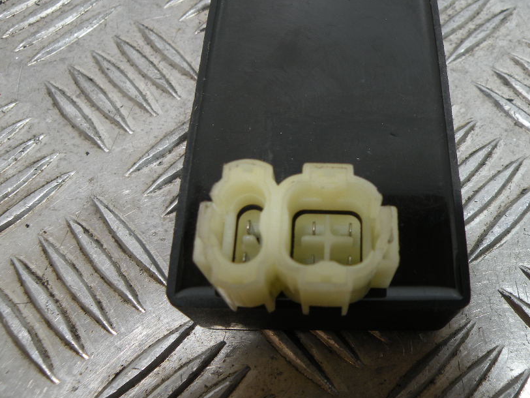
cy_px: 176
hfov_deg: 53.6
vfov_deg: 41.7
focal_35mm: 34
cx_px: 319
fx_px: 521
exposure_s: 1/66
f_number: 3.2
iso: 64
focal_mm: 4.7
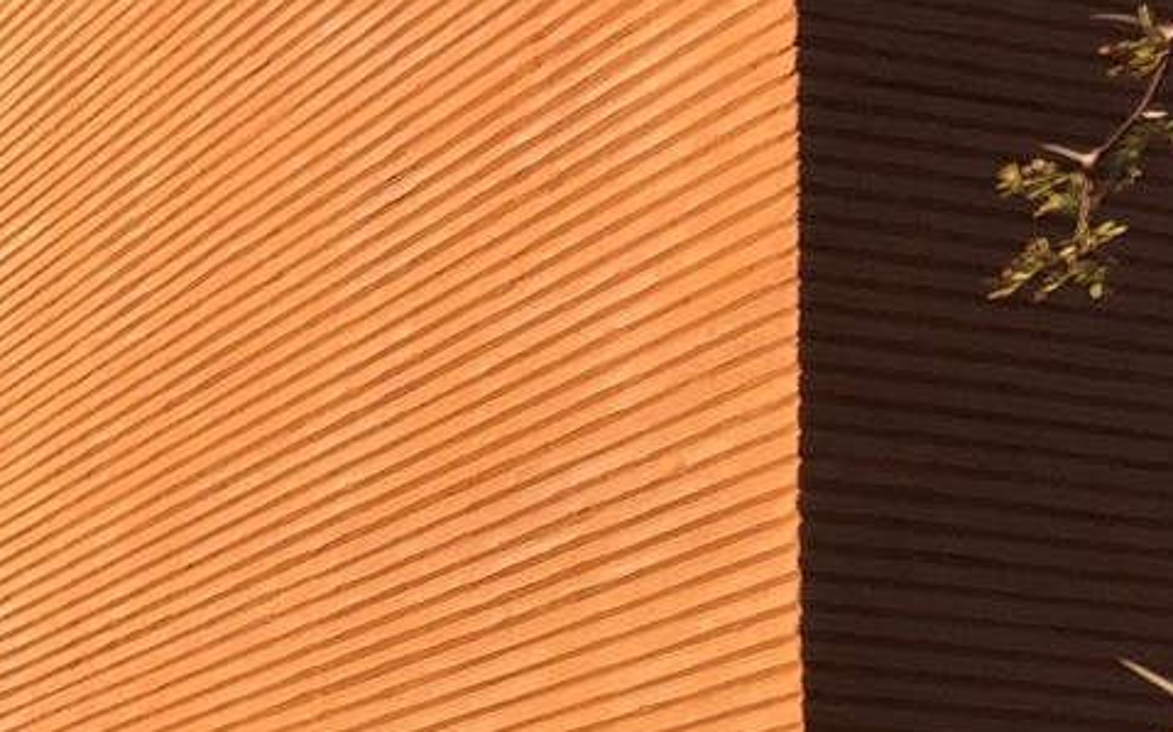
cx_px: -223
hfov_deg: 16.2
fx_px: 3963
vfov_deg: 10.5
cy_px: 756
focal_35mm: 124
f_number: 1.8
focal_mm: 3.99
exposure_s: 1/1453
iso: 20
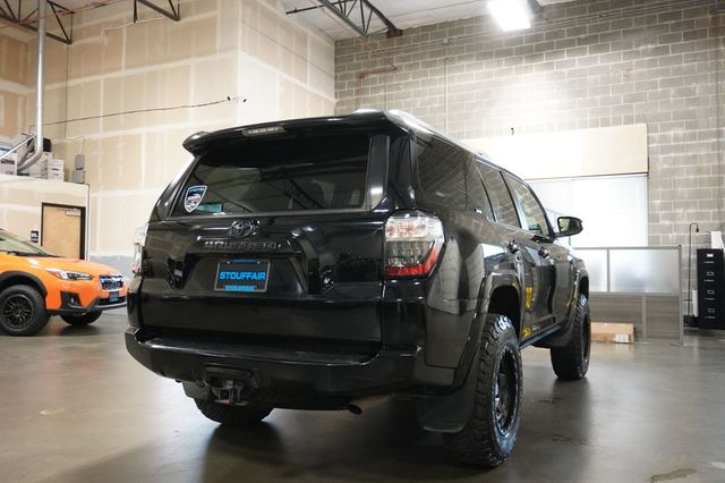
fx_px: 604
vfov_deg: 43.6
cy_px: 242
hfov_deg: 62.0
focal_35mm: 30
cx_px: 362
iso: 6400
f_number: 4
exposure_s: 1/160
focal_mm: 20
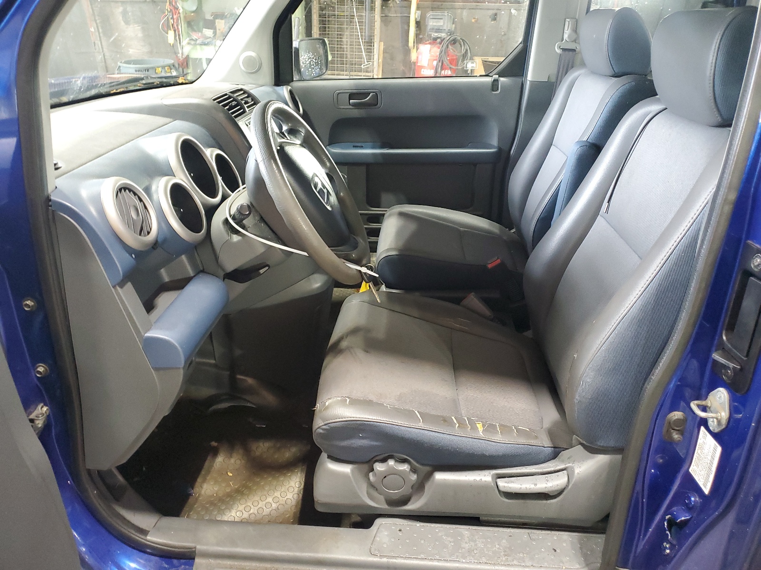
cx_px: 380
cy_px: 285
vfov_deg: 53.1
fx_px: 572
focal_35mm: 26
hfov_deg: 67.3
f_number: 1.5
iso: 305
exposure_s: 1/60.2
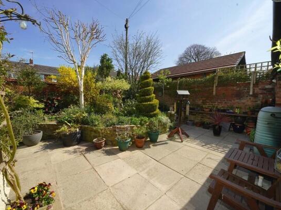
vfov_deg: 85.7
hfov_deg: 102.0
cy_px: 105
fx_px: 114
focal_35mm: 14
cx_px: 135
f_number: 13
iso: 100
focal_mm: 12
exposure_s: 1/100
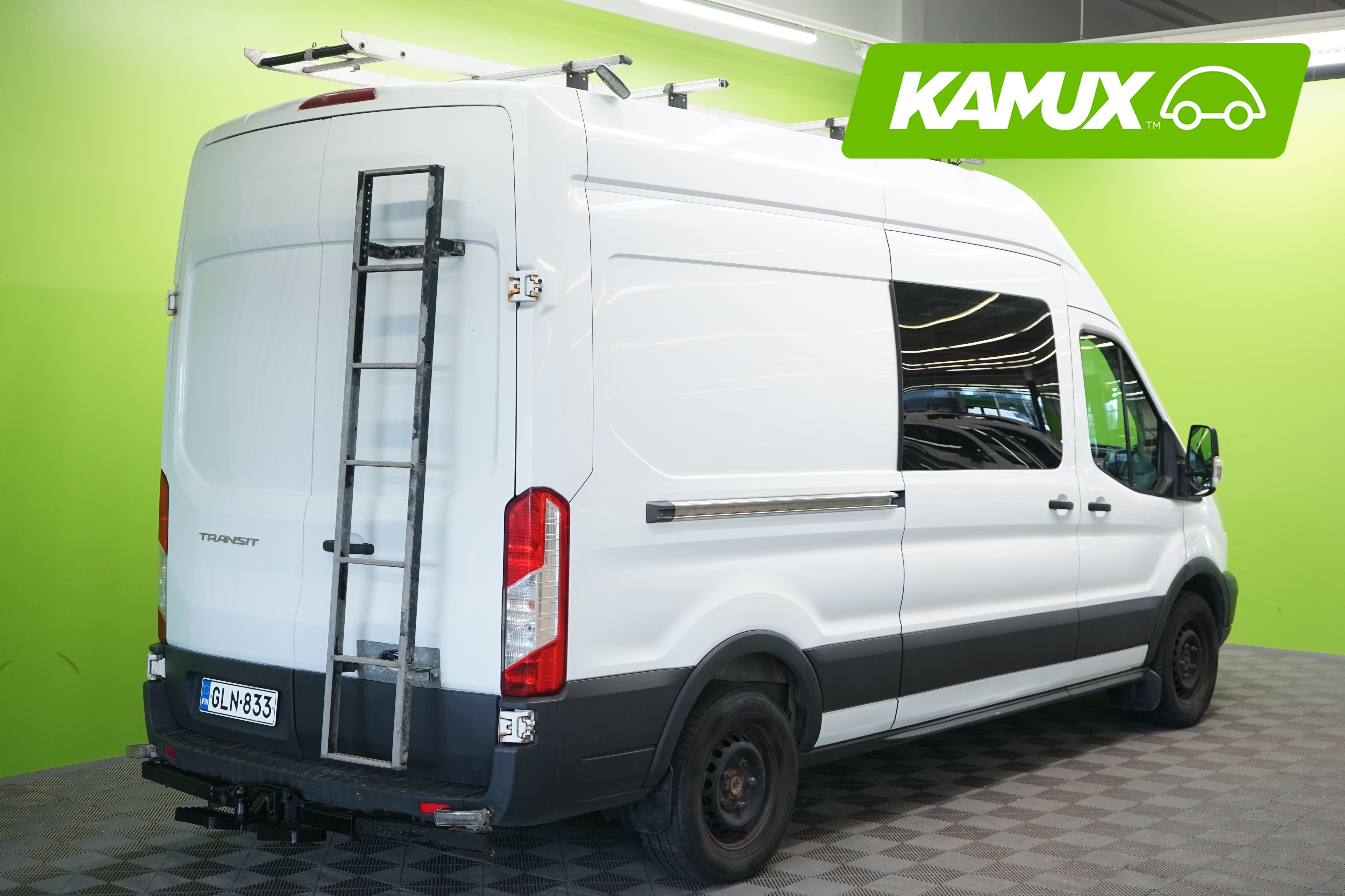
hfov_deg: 42.7
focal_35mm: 46
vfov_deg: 29.2
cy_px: 448
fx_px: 1718
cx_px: 672
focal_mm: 46
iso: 800
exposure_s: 1/40
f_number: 5.6
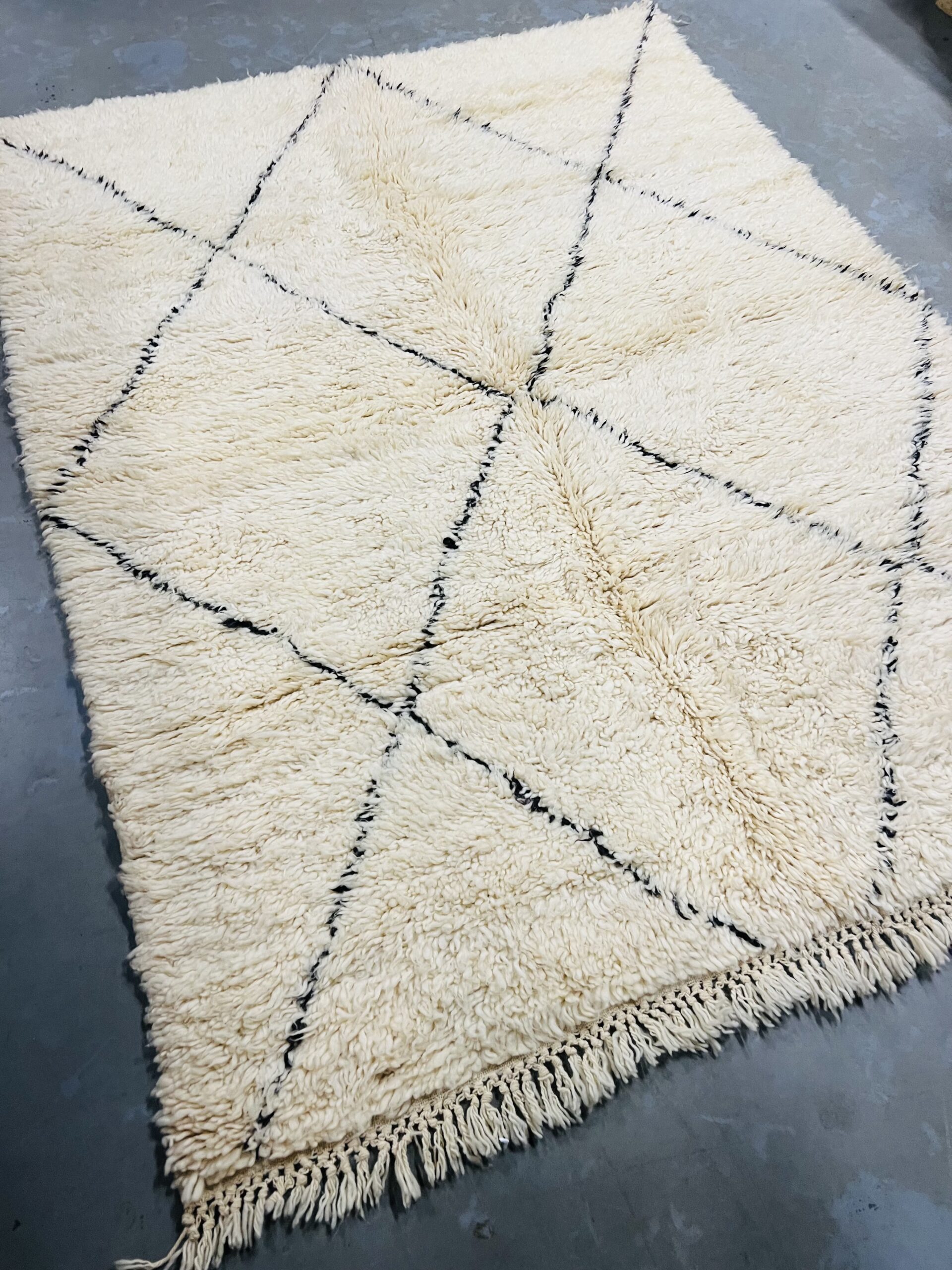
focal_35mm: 26
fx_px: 953
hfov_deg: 53.1
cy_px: 635
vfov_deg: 67.3
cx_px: 476
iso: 80
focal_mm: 5.7
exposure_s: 1/50
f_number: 1.5
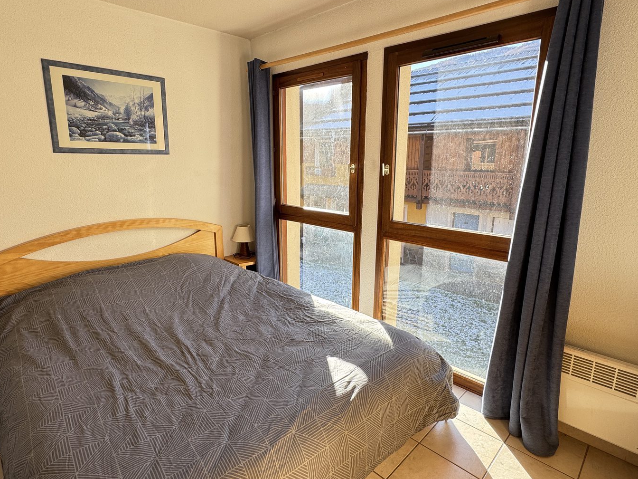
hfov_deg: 81.7
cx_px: 307
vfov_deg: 66.0
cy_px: 237
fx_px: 369
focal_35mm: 20
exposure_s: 1/103
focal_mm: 2.22
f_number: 2.2
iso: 40
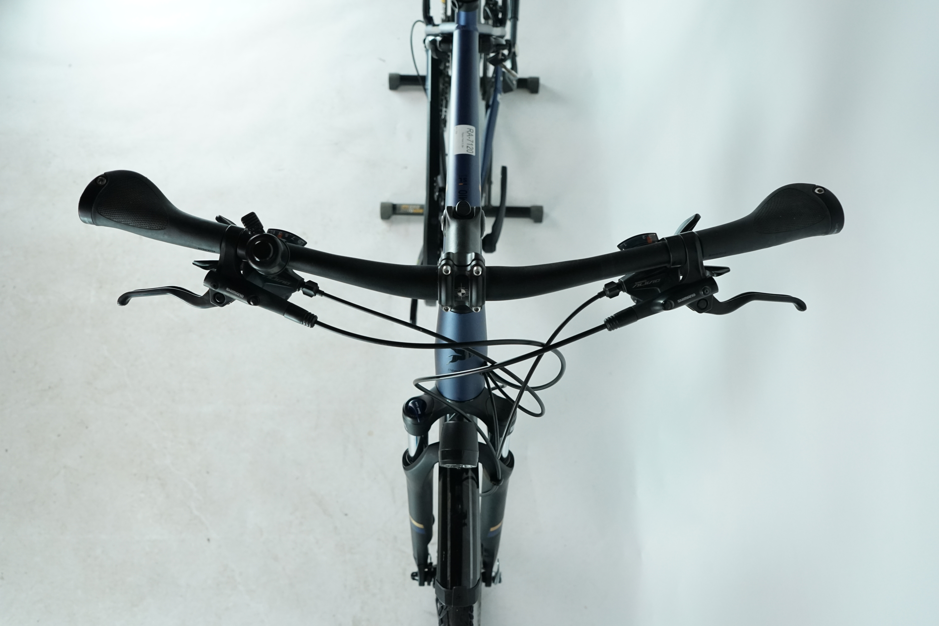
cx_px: 470
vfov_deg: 43.6
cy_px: 313
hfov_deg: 61.9
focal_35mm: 30
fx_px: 782
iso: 2000
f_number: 5.6
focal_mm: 30
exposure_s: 1/200
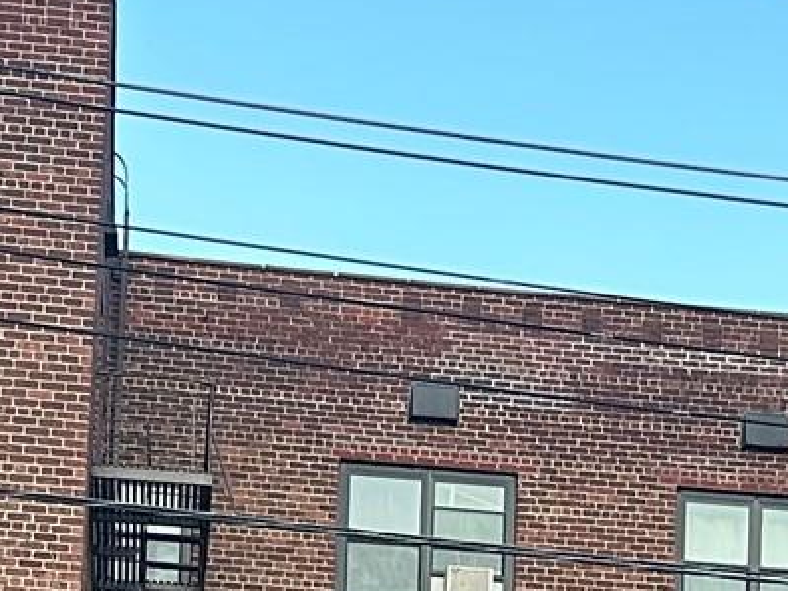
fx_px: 3051
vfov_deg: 10.4
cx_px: 554
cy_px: 1087
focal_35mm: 134
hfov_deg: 14.7
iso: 125
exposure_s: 1/120
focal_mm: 5.7
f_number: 1.5
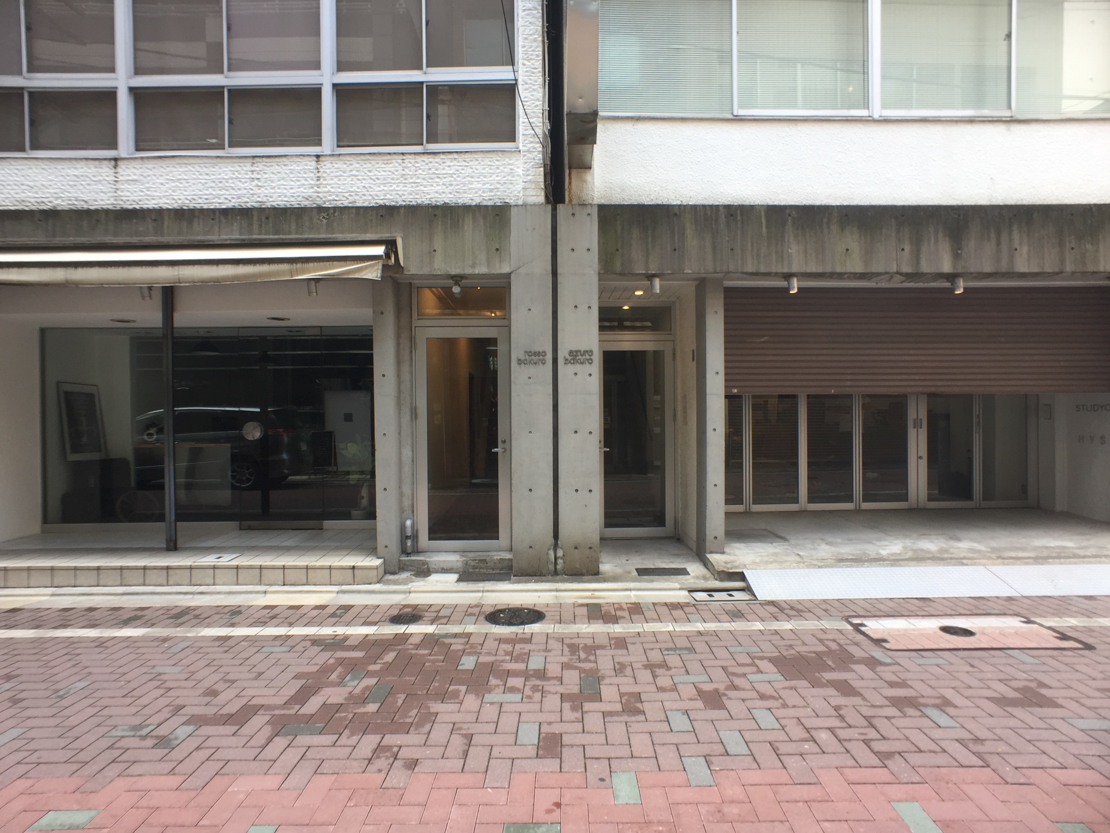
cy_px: 416
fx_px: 930
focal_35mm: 29
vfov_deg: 48.2
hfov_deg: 61.7
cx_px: 555
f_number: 2.2
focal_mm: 4.15
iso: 32
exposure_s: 1/120
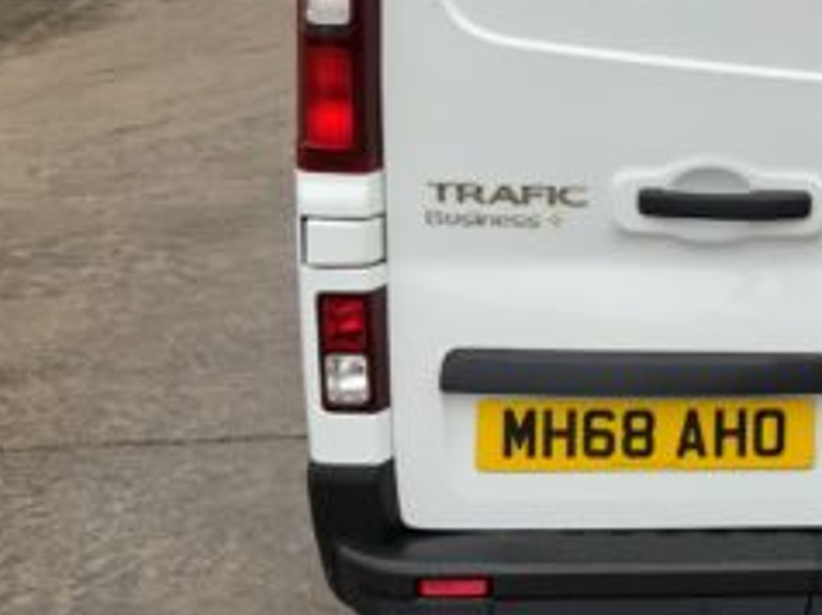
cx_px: 971
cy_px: 145
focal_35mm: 78
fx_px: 1850
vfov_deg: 18.7
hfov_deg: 23.1
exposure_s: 1/162
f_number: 1.8
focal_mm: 3
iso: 16
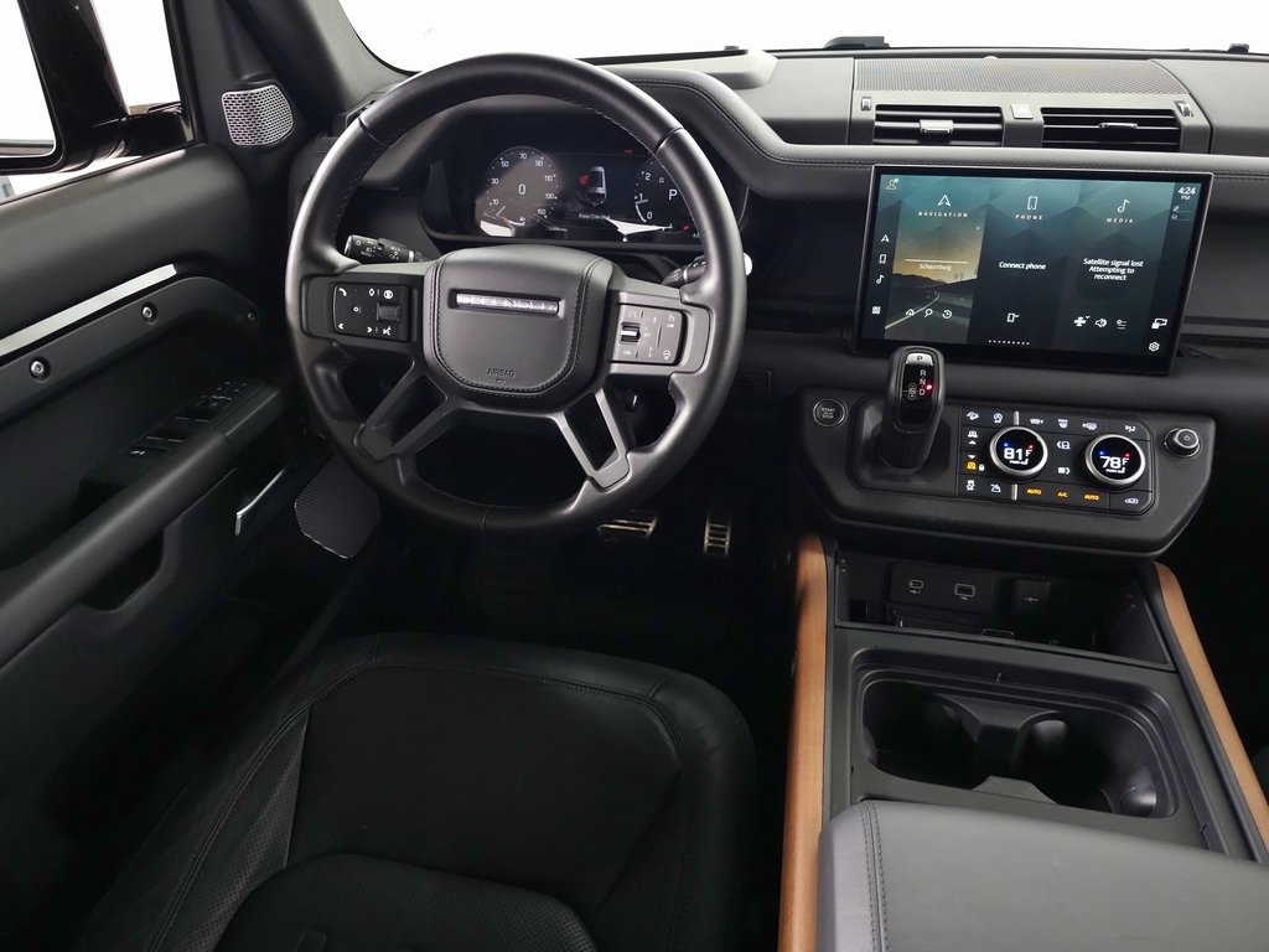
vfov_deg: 58.9
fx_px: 843
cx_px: 634
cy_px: 476
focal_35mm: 23
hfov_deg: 73.9
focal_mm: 6.3
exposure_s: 1/60
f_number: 1.7
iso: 320
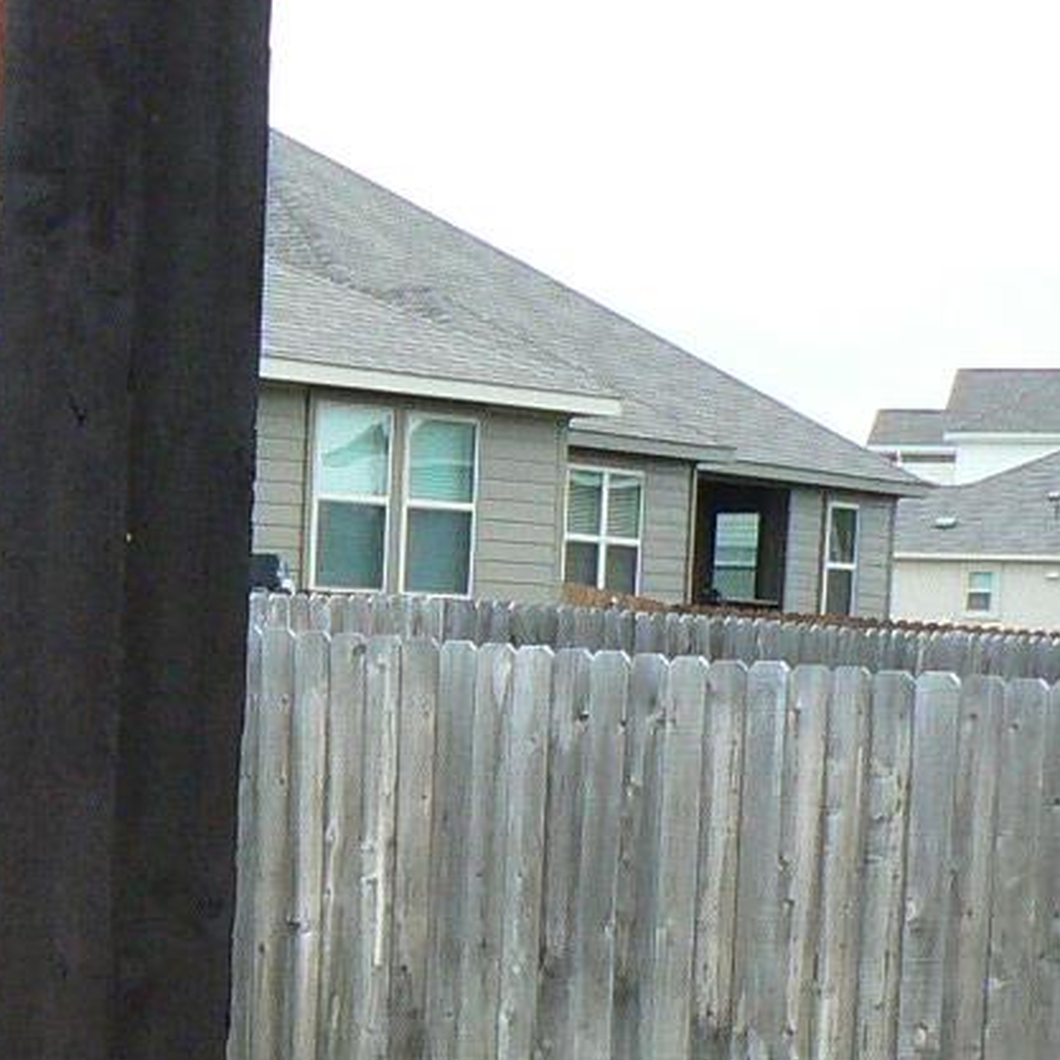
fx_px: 4227
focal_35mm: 122
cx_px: -686
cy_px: 1406
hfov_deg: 13.2
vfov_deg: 13.7
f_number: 3.6
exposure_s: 1/400
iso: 200
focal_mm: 6
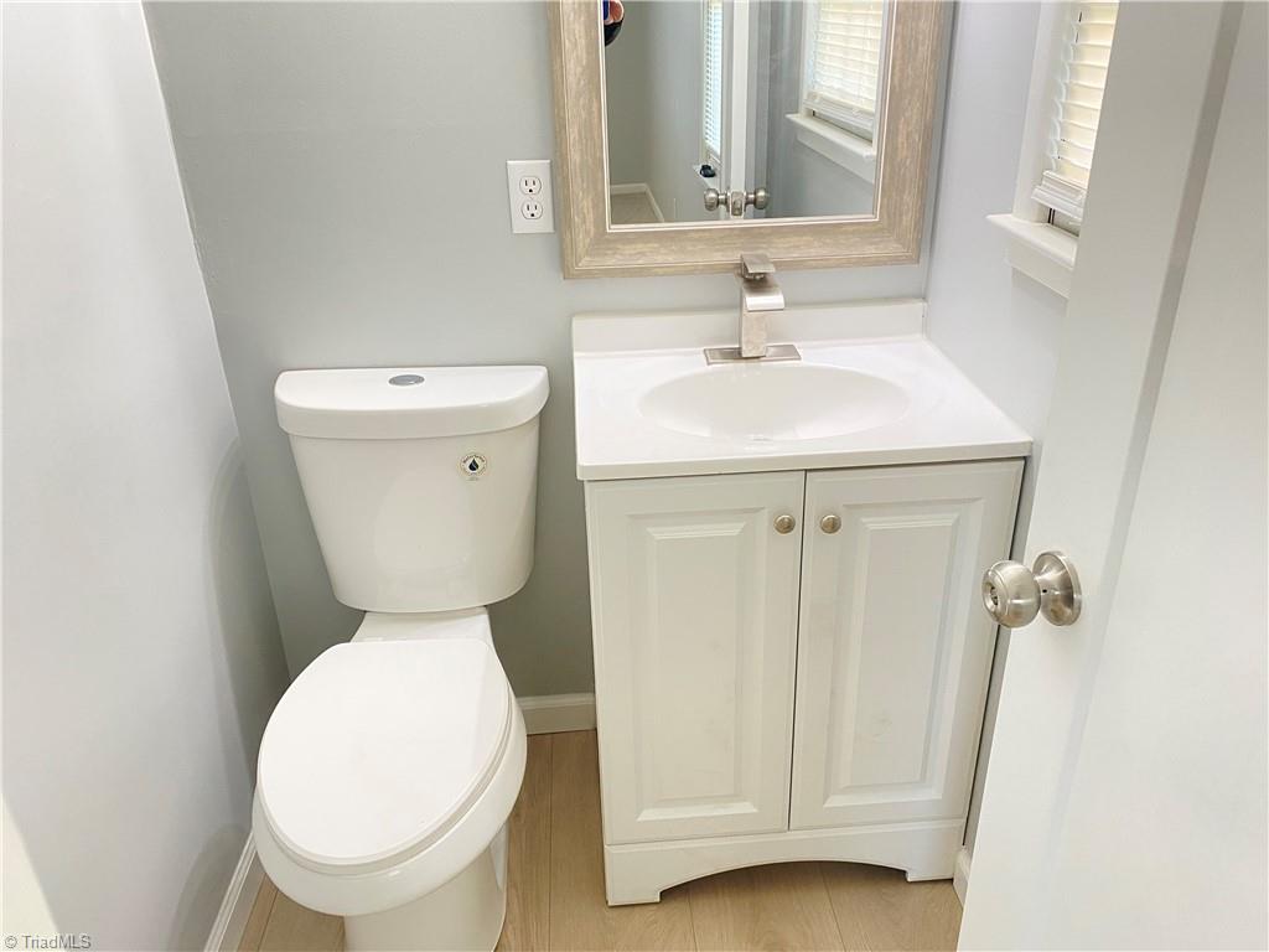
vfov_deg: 53.1
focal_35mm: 26
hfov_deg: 67.3
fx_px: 953
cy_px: 476
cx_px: 634
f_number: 1.8
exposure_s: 1/60
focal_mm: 4.25
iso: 160
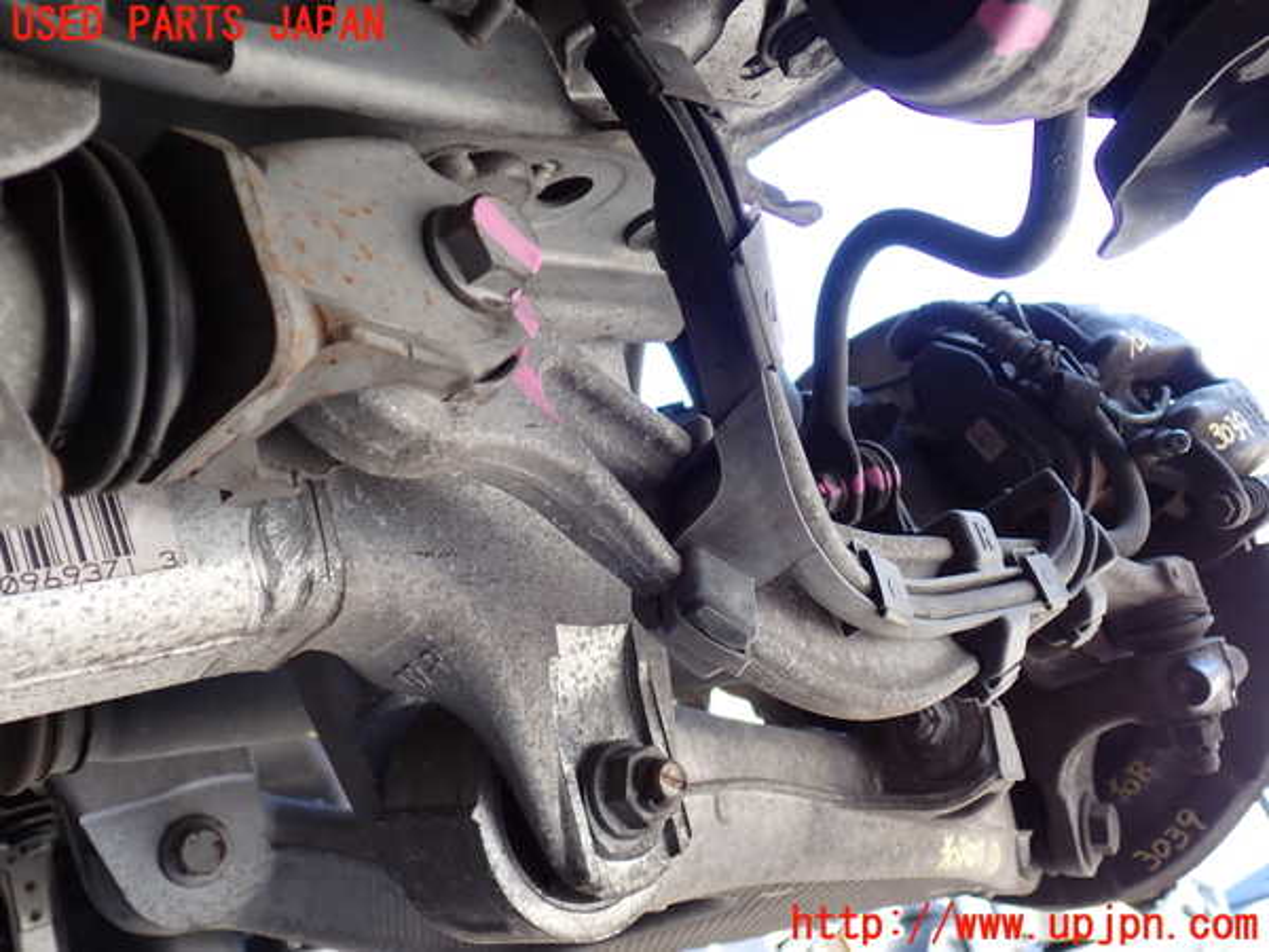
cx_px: 634
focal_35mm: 36
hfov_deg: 51.4
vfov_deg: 39.7
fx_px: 1320
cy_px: 476
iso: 100
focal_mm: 6.37
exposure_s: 1/80
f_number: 2.5
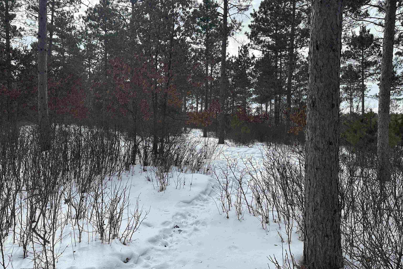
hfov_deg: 71.5
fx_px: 280
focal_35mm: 25
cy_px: 125
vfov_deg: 51.2
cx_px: 202
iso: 80
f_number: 1.78
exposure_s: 1/3472
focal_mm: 6.86
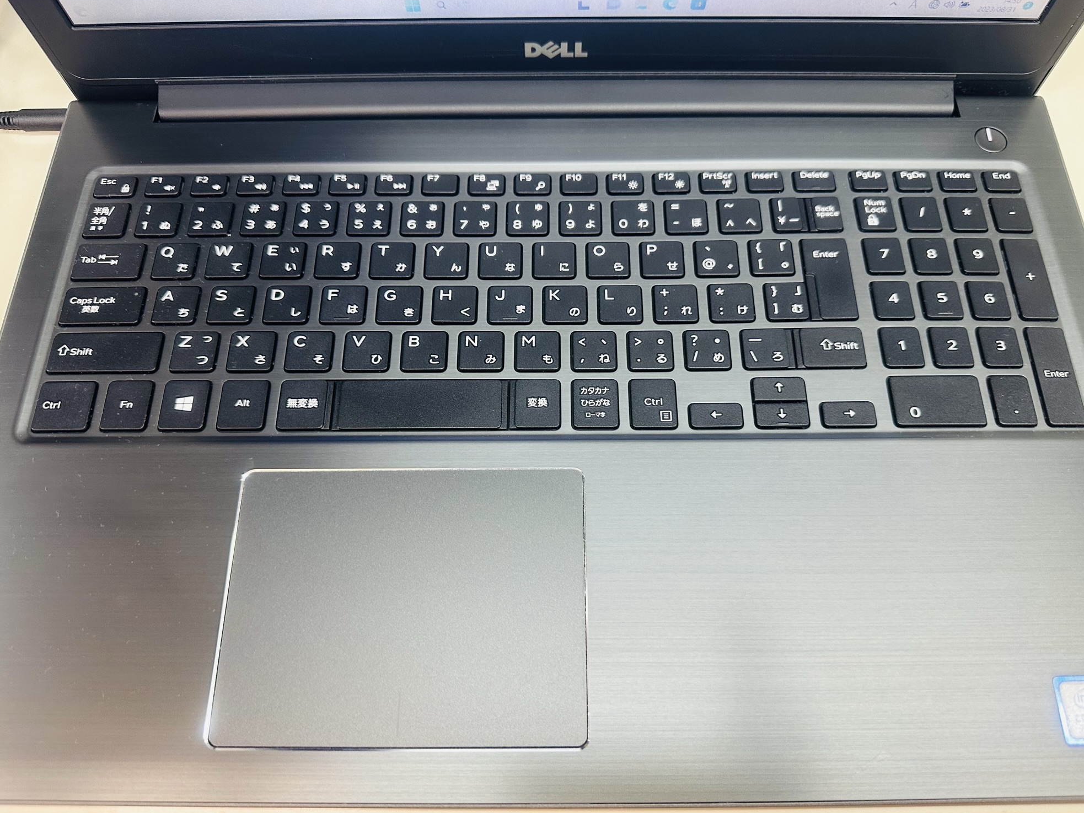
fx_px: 783
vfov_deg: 54.9
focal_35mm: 25
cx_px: 556
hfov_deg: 69.4
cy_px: 415
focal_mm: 6.86
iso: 200
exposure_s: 1/50
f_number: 1.78
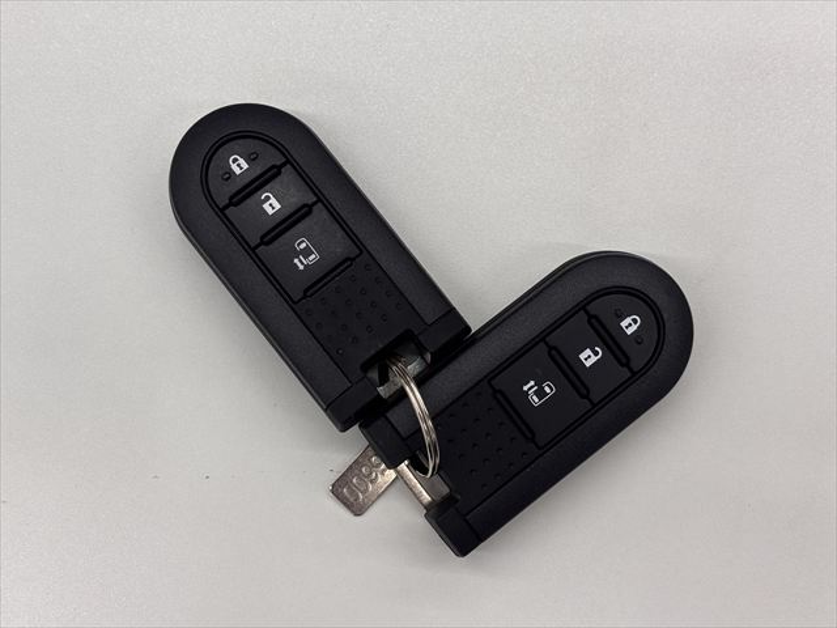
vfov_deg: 28.0
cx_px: 418
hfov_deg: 36.8
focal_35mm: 52
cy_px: 314
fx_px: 1257
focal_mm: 5.96
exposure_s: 1/181
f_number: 1.6
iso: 32
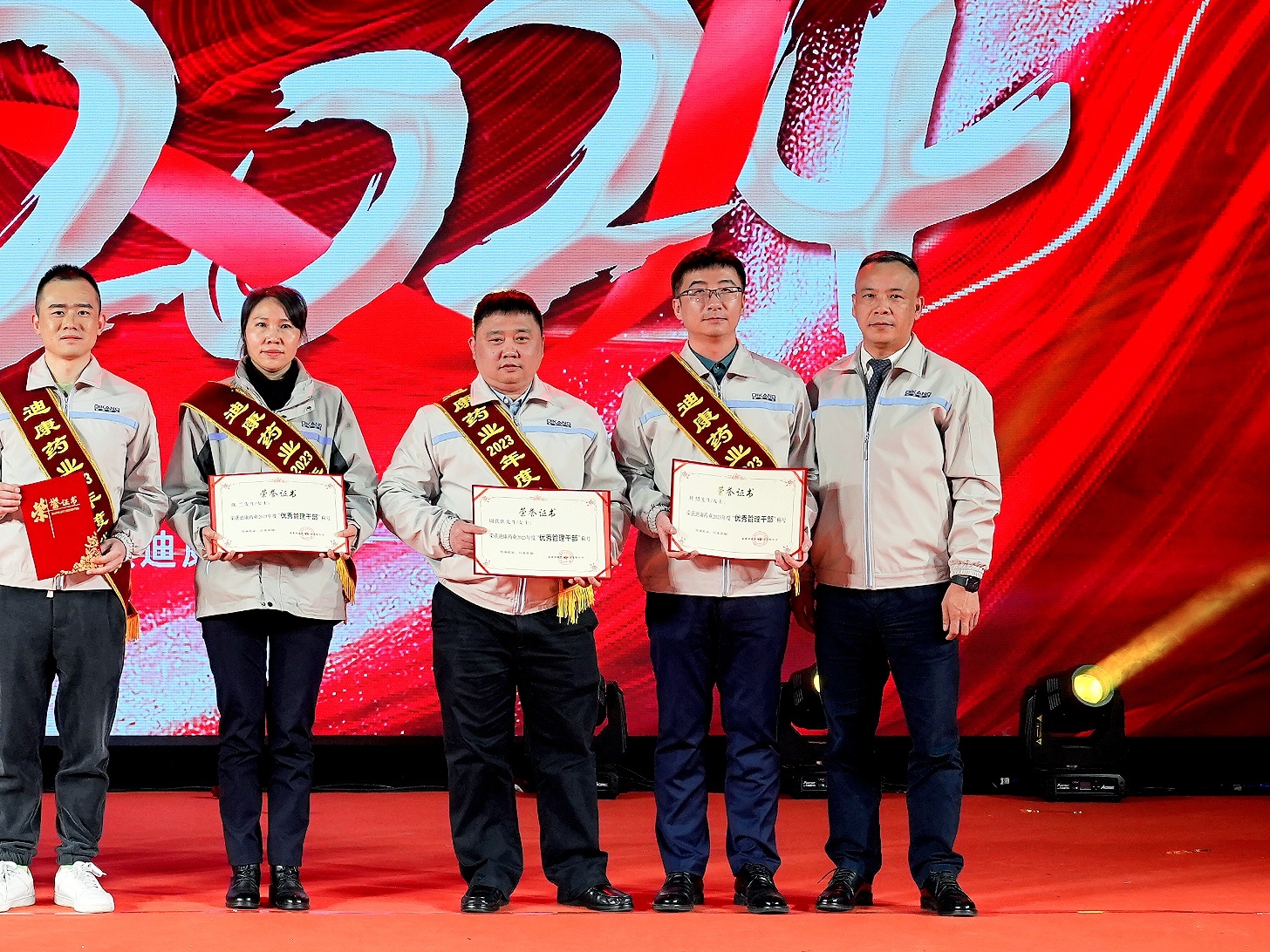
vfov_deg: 17.2
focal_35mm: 86
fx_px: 3155
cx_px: 52
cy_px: 522
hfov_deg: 22.1
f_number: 6.3
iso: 800
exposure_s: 1/80
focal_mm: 31
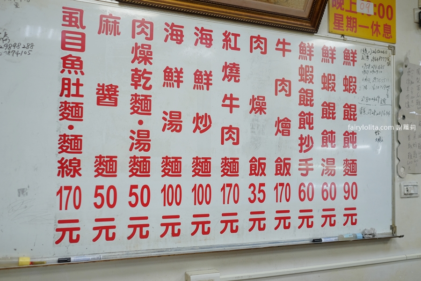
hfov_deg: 54.4
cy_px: 140
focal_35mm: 35
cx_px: 210
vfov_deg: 37.9
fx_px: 409
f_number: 2.8
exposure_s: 1/105
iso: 500
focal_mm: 23
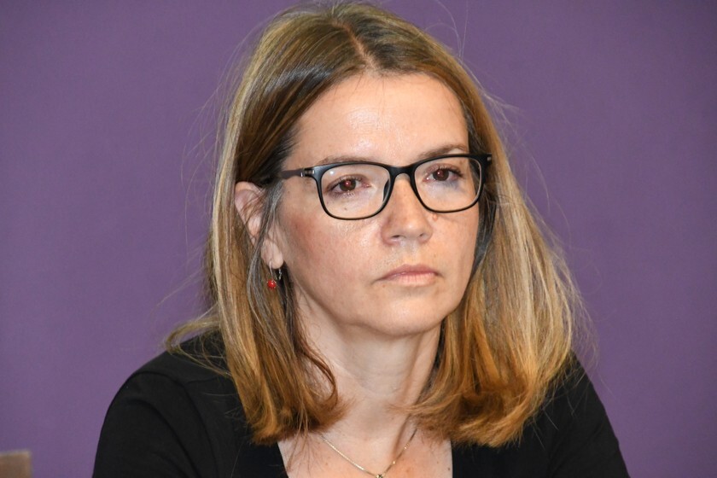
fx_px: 7468
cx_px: 358
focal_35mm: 375
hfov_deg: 5.5
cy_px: 239
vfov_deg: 3.7
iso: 6400
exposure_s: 1/80
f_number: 8
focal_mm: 250
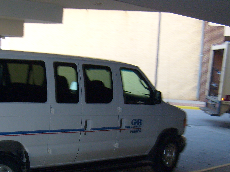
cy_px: 123
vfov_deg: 23.5
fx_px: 412
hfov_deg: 30.7
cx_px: 60
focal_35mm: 62
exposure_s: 1/45
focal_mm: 5.8
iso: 100
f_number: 2.8
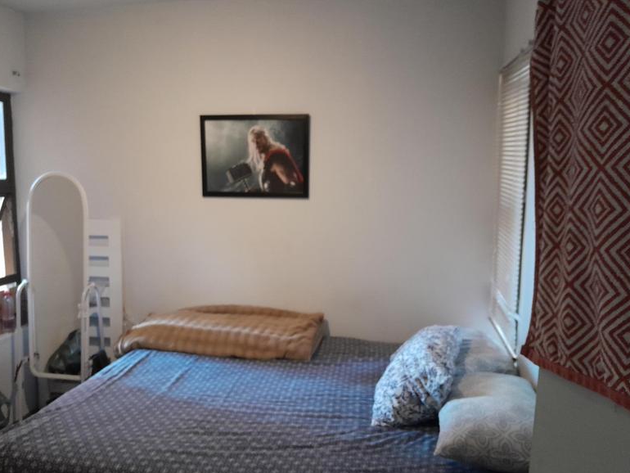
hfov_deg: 65.3
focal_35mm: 27
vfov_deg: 51.4
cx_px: 309
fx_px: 492
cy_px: 245
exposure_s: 1/33
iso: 500
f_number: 1.8
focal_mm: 3.98
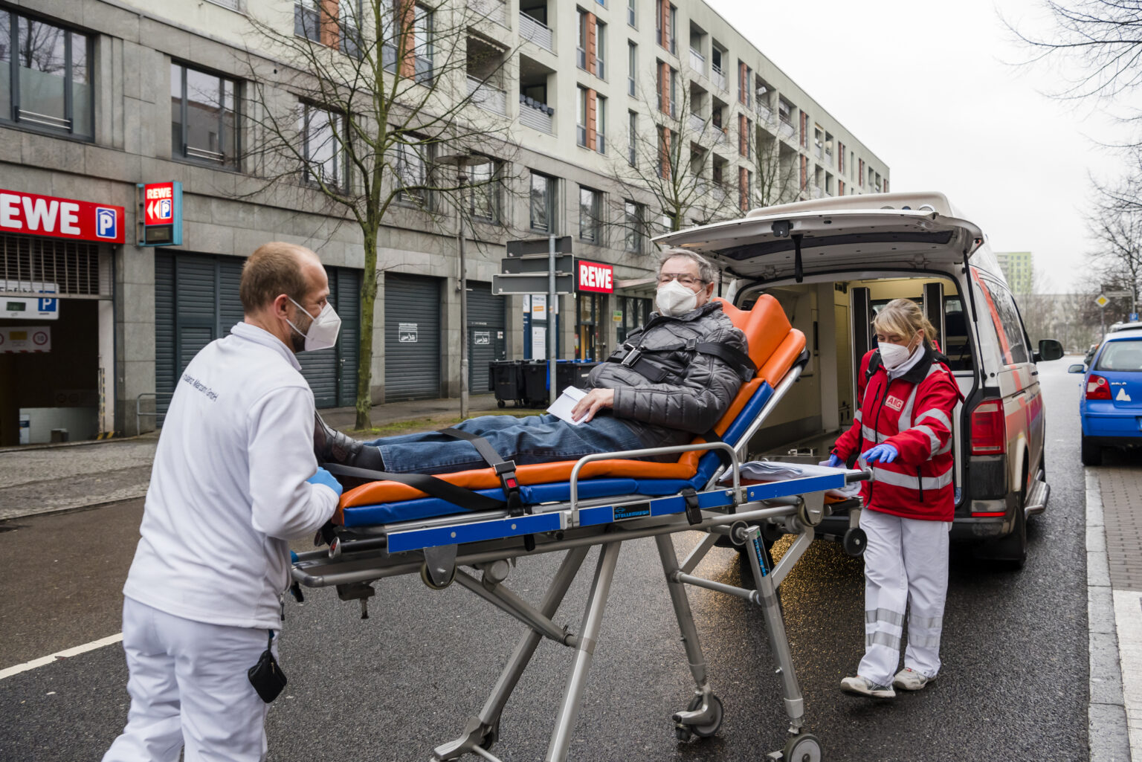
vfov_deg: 38.9
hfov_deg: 55.8
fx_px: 1079
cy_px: 381
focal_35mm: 34
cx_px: 571
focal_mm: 34
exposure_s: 1/125
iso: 1600
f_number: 5.6
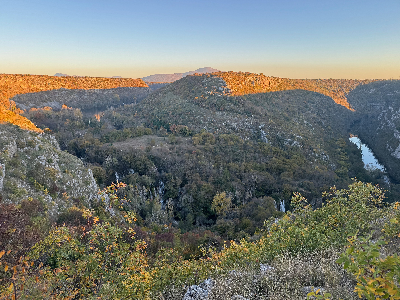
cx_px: 200
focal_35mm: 24
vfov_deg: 56.8
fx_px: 277
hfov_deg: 71.6
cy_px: 150
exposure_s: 1/433
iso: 80
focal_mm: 6.76
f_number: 1.78
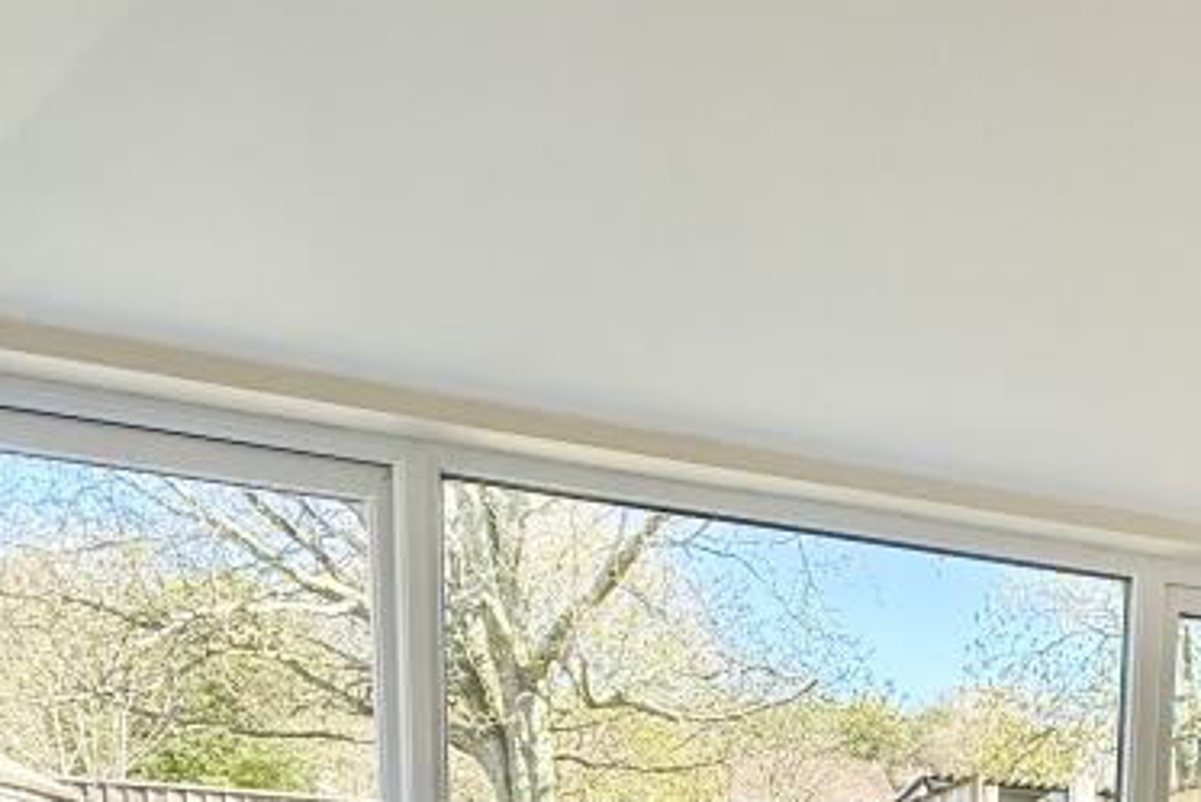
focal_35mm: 40
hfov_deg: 44.5
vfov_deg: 26.1
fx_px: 1335
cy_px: 1150
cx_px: 1056
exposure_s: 1/395
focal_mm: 2.22
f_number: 2.2
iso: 64
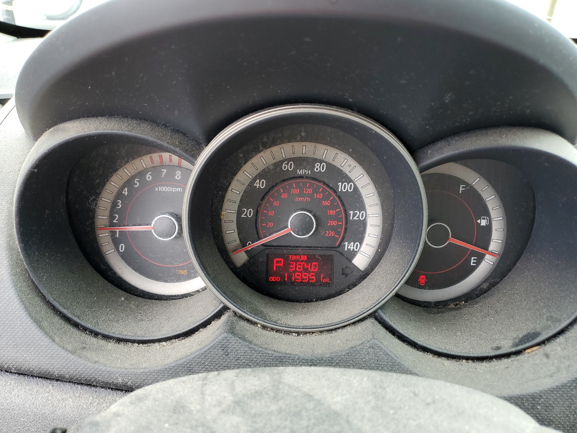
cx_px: 288
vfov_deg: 53.1
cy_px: 216
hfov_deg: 67.3
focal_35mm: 26
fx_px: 433
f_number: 1.5
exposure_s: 1/120
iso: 50
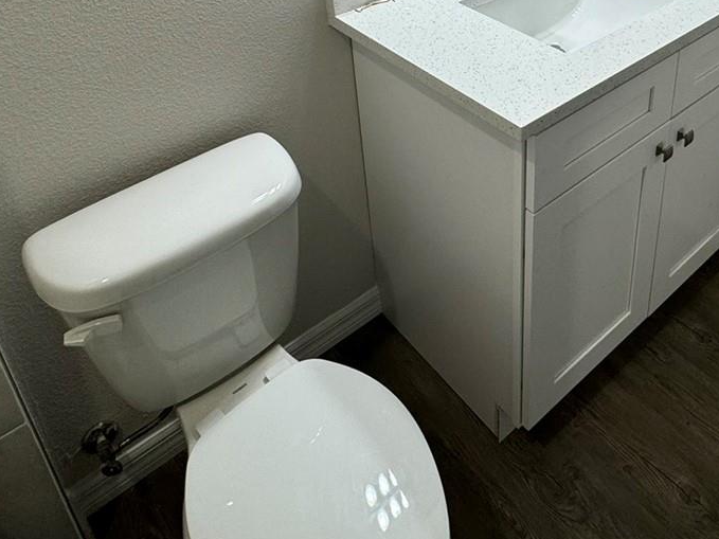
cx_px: 479
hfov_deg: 54.3
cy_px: -4
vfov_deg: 38.0
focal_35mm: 33
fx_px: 685
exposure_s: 1/120
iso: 80
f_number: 2.2
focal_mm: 2.22
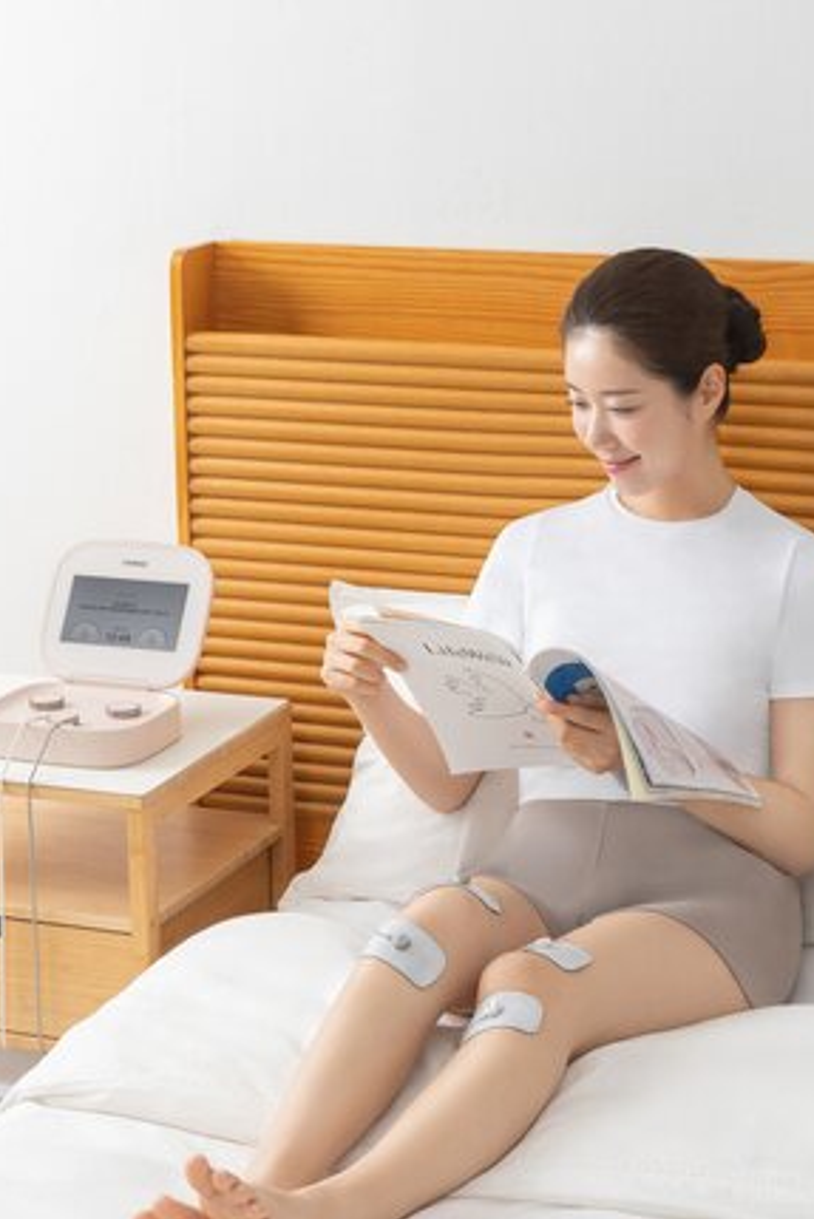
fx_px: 2813
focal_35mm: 83
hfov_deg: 16.5
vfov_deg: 24.5
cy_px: 675
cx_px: 420
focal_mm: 70
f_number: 11
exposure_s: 1/125
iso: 250
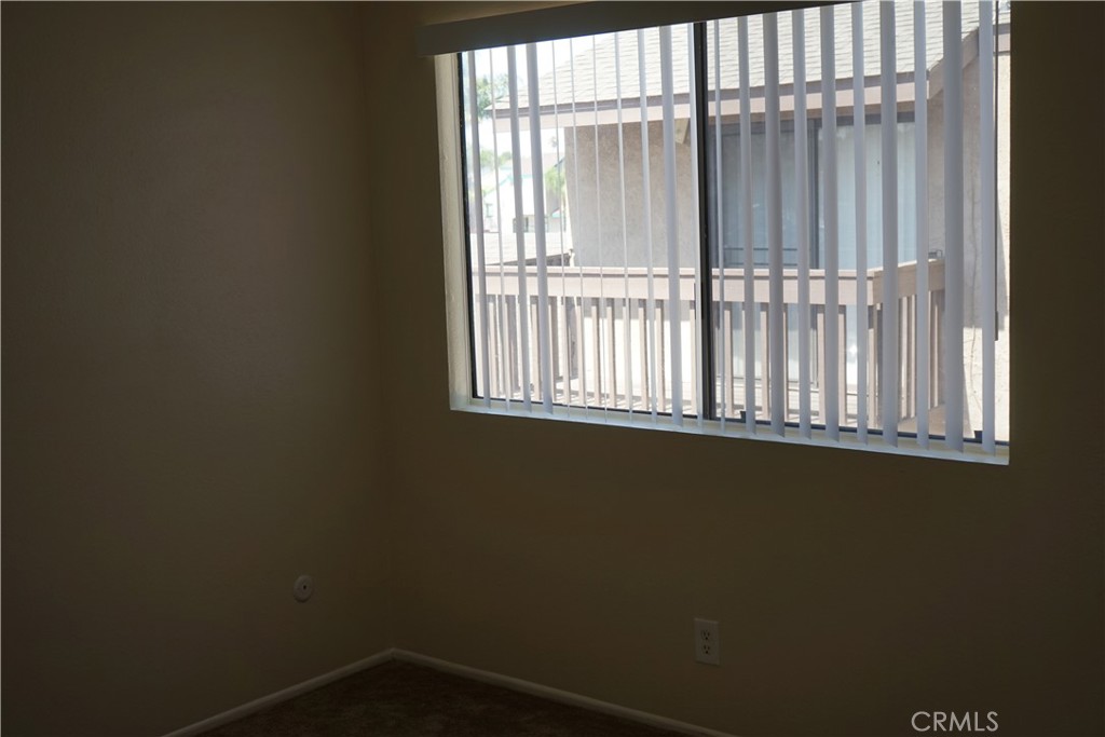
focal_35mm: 43
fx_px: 1320
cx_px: 552
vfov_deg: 31.2
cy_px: 368
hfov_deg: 45.4
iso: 100
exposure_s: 1/80
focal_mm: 43
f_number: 6.3
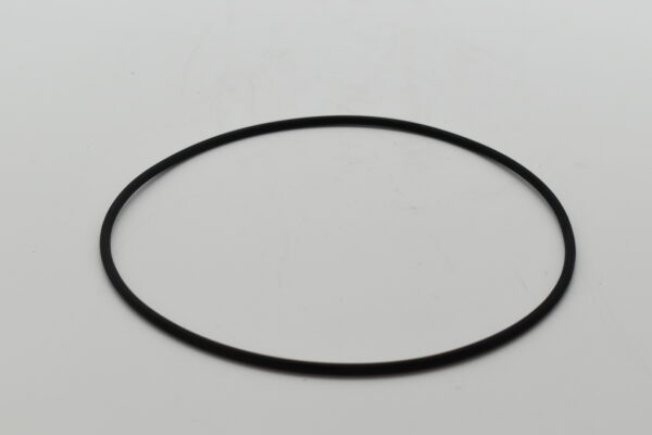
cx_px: 326
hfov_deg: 28.1
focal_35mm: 72
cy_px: 218
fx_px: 1304
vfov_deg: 18.9
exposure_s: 1/2000
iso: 1600
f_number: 8
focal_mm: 48
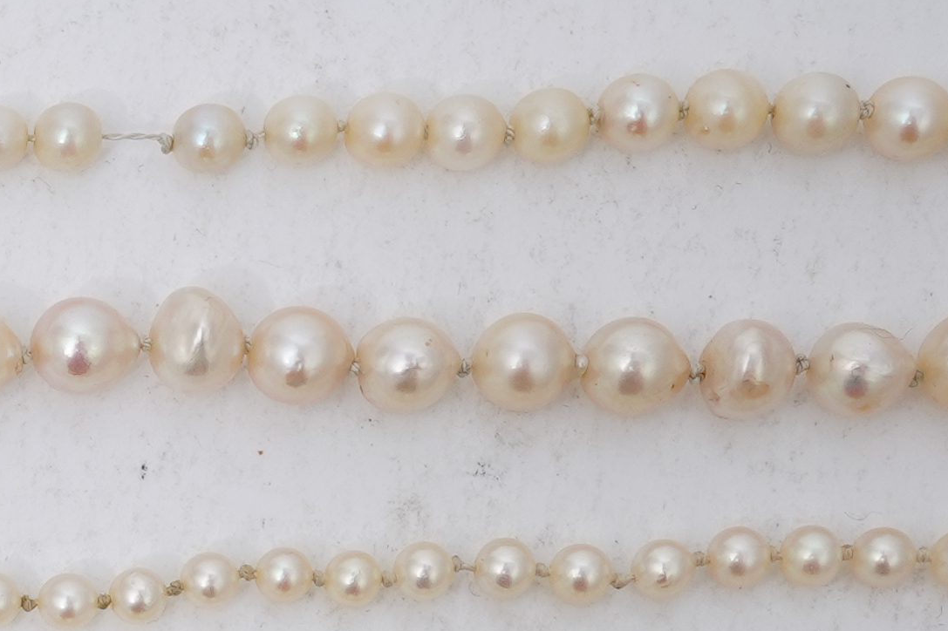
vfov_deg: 8.2
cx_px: -734
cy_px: 1069
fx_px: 4291
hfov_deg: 11.7
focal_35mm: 163
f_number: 16
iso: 320
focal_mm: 30
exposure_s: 1/125
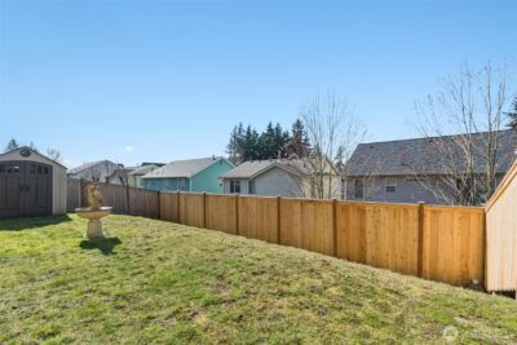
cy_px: 172
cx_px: 258
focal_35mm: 15
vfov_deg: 77.4
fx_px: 215
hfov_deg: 100.4
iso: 200
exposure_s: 1/250
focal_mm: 10
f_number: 9
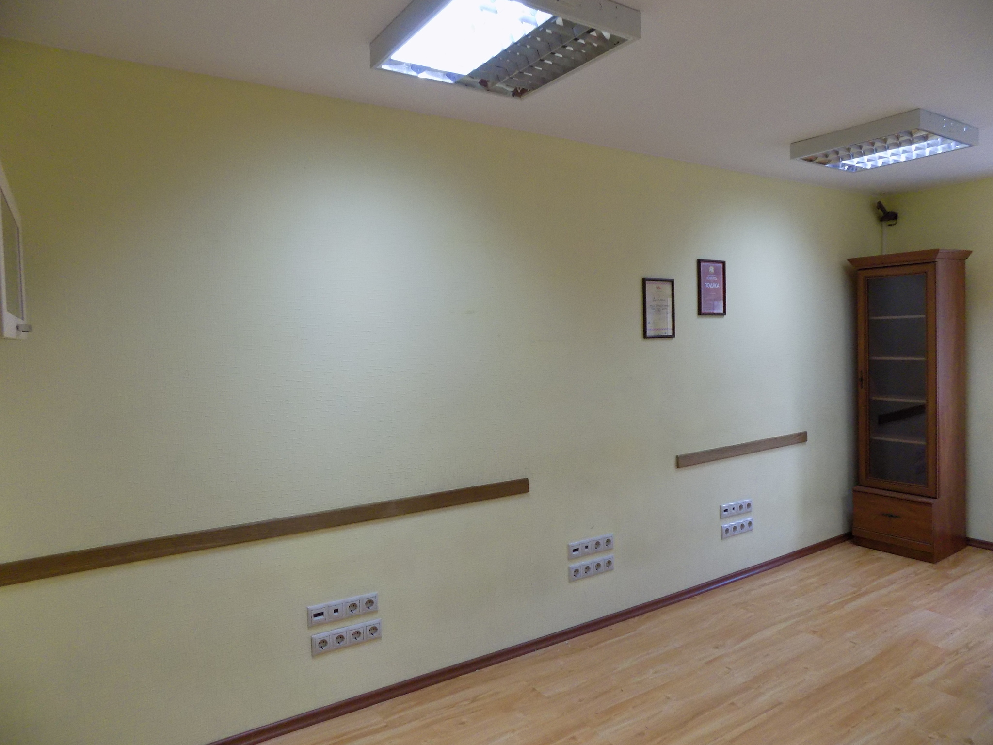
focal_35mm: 23
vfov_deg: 58.9
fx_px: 660
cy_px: 372
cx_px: 496
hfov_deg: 73.9
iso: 280
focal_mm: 4
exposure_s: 1/30
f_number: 3.1
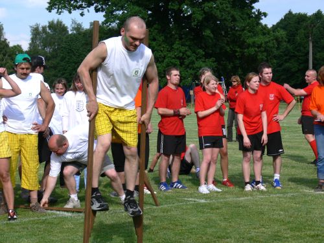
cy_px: 122
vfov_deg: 14.4
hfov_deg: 19.1
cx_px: 162
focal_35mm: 103
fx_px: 964
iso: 80
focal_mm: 21.8
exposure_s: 1/400
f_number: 5.6
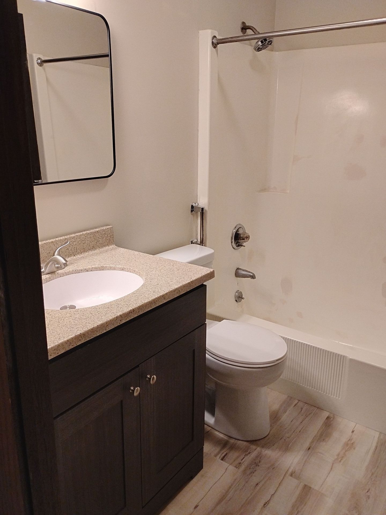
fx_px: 416
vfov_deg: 63.4
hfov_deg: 49.7
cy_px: 258
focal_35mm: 28
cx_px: 193
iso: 713
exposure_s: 1/60.2
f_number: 1.8
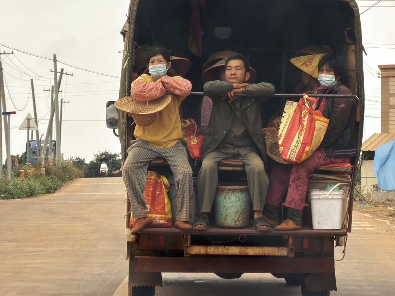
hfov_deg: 9.9
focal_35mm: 200
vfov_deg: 7.4
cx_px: 198
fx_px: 2282
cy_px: 148
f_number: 2.8
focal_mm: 16.89
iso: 80
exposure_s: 1/163
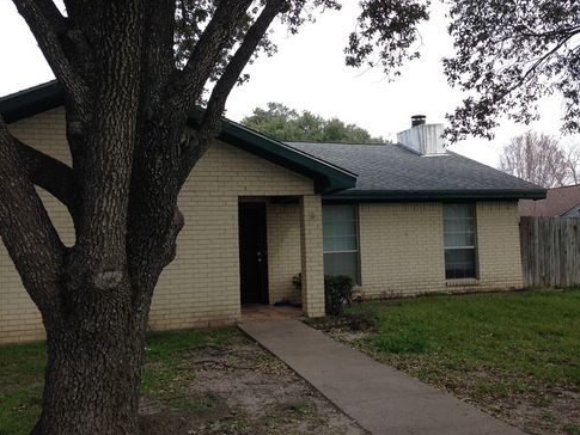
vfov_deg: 41.8
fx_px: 570
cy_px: 220
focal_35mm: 34
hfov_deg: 53.9
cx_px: 297
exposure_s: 1/583
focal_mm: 4.12
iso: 50
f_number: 2.4
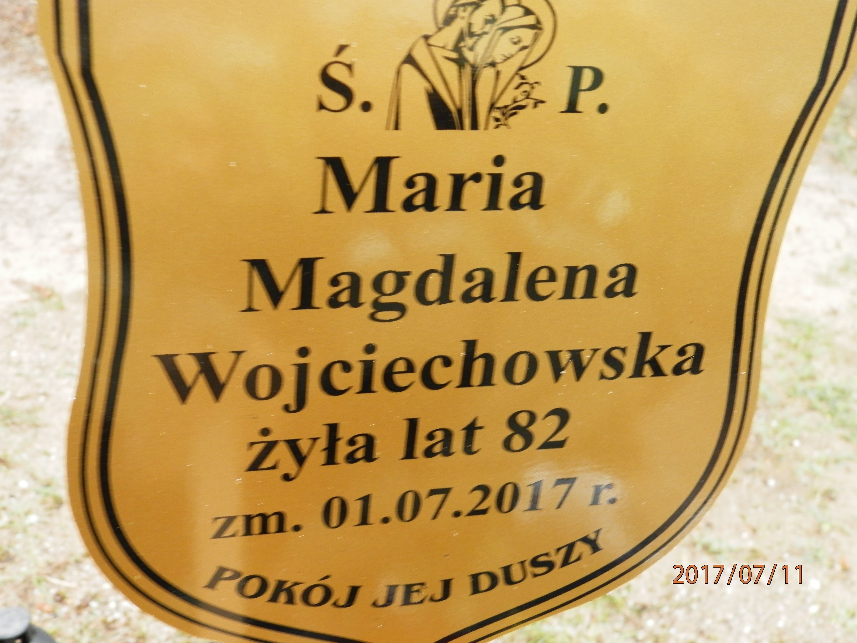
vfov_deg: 31.5
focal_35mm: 46
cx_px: 428
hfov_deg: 41.2
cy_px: 322
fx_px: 1139
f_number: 3.6
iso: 200
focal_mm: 8.2
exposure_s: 1/13
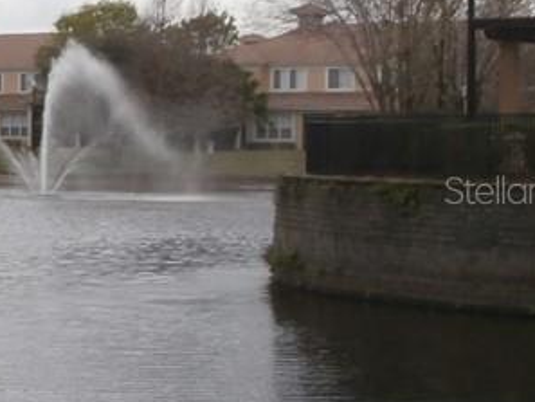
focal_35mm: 131
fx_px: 2025
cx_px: -308
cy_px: 189
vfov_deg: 11.3
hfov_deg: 14.0
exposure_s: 1/800
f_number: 3.9
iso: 100
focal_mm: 6.67
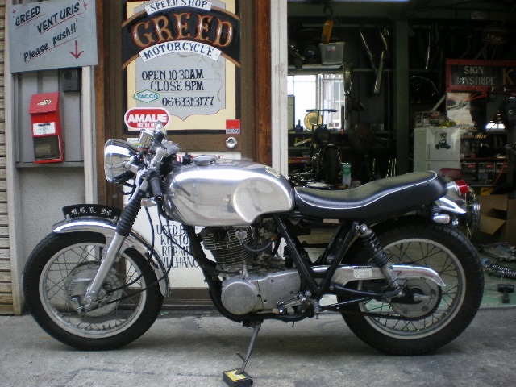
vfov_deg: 39.7
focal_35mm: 36
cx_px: 258
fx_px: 537
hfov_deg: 51.4
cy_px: 194
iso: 64
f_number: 3.1
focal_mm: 6.3
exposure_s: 1/50
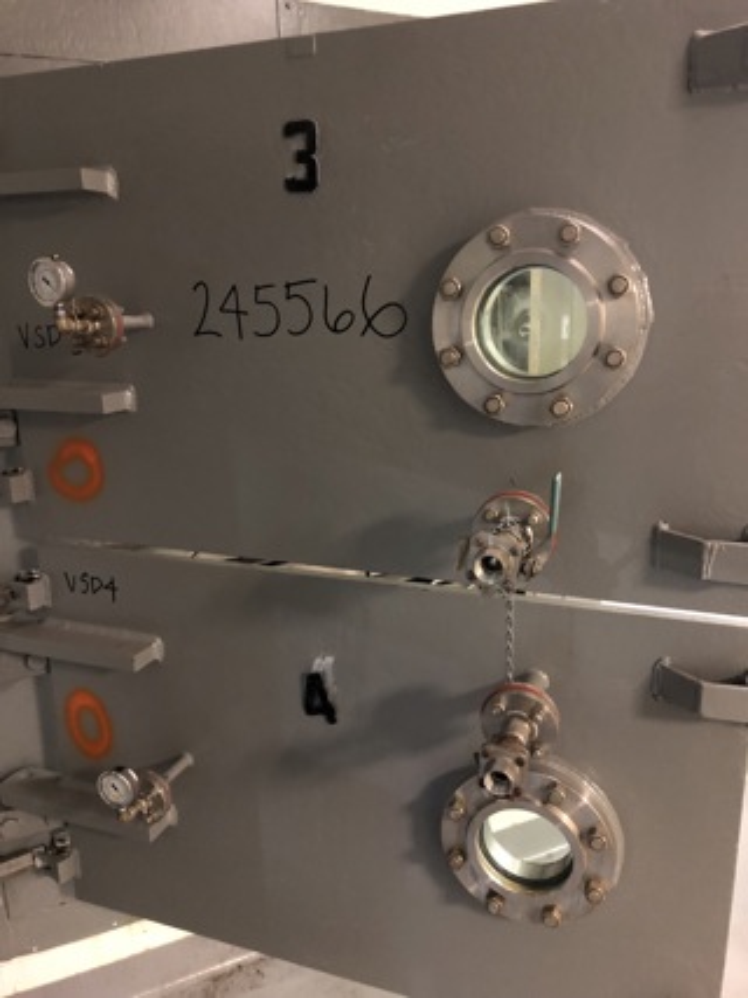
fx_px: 807
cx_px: 374
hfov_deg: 49.7
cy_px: 499
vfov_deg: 63.5
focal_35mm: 28
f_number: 1.8
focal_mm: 3.99
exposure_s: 1/4
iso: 125
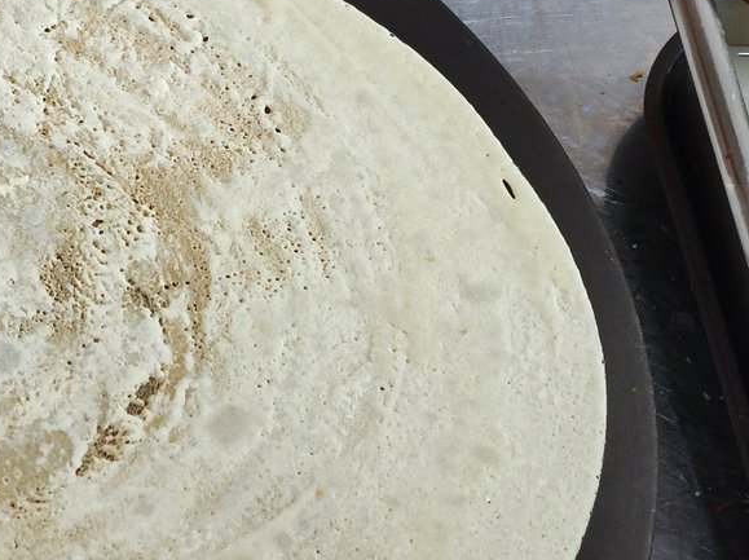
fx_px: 1016
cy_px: 424
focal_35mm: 47
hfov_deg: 30.8
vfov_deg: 30.3
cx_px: -244
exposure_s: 1/50
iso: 260
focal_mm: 4.74
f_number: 1.79
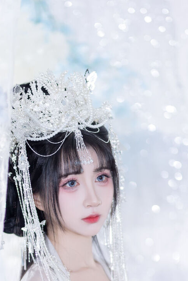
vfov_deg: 11.1
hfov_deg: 7.5
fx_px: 1433
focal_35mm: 183
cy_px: 283
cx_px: 77
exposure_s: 1/250
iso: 100
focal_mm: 85
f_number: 1.4
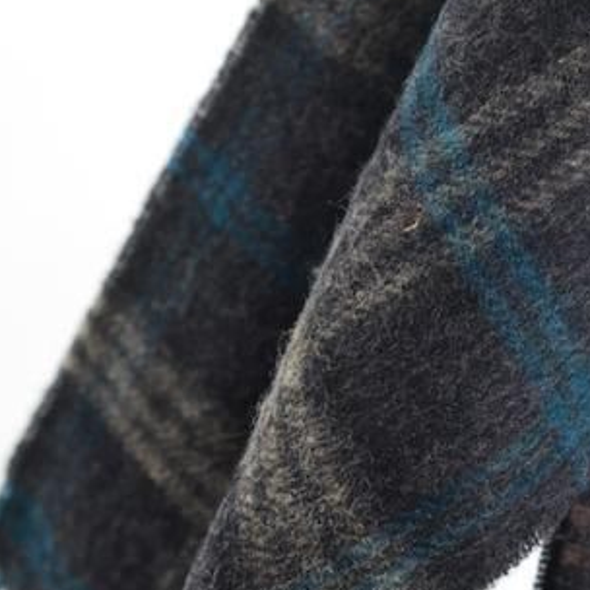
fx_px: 2584
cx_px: 571
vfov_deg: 13.0
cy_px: 186
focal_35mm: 134
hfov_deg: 12.9
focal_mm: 40
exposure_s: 1/30
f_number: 7.1
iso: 800
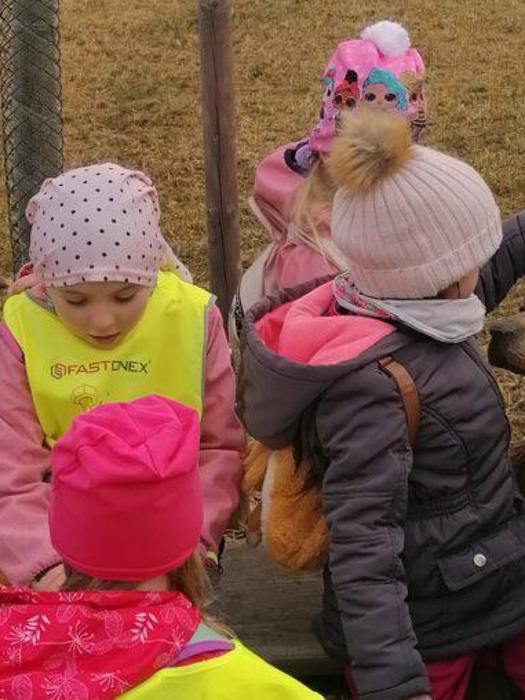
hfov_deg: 17.3
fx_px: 1719
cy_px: 256
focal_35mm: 85
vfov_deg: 23.0
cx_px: 174
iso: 50
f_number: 1.8
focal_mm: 4.75
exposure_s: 1/988
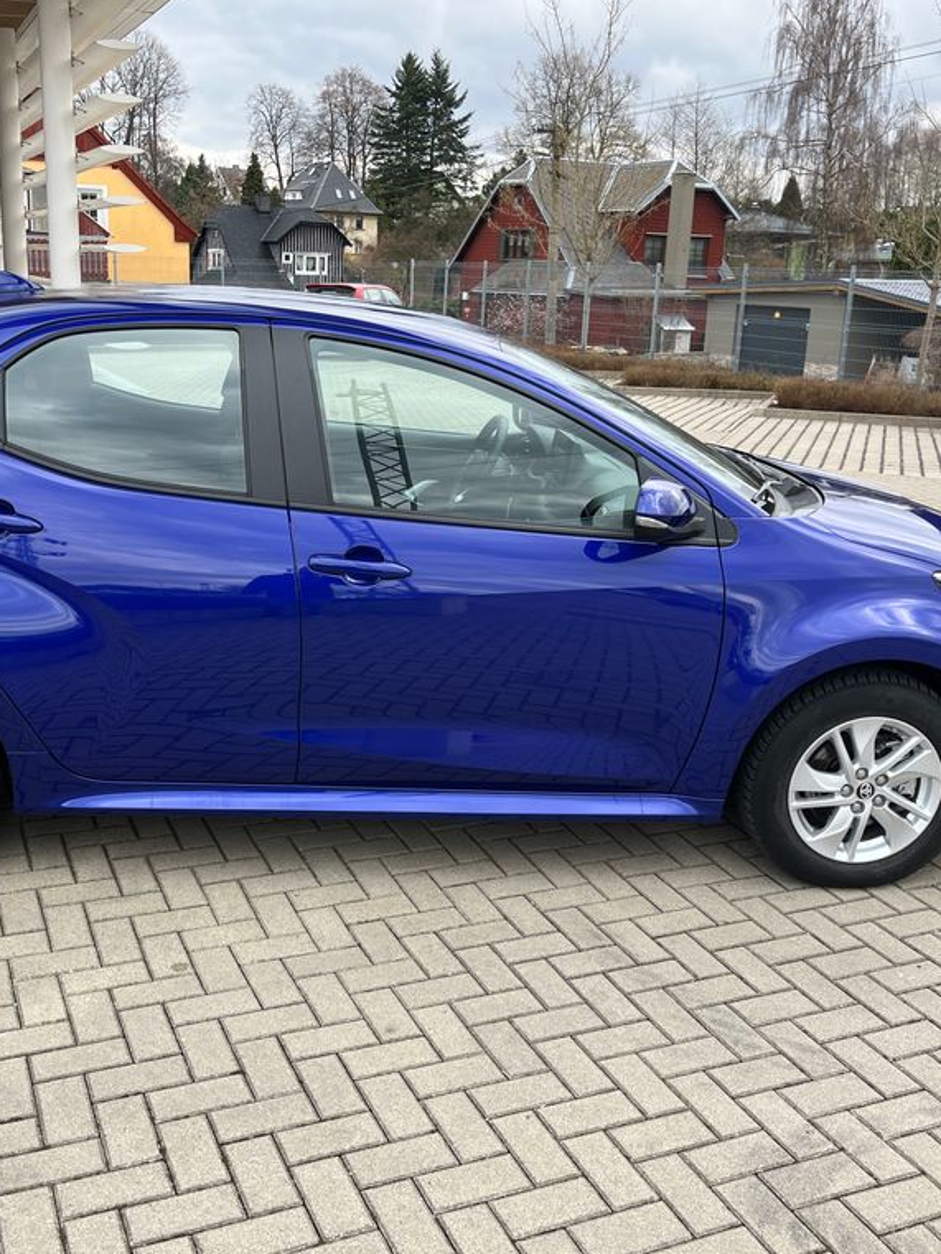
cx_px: 389
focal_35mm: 35
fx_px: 1268
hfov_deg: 40.6
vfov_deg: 52.6
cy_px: 623
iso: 50
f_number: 1.6
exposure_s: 1/555
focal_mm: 5.1
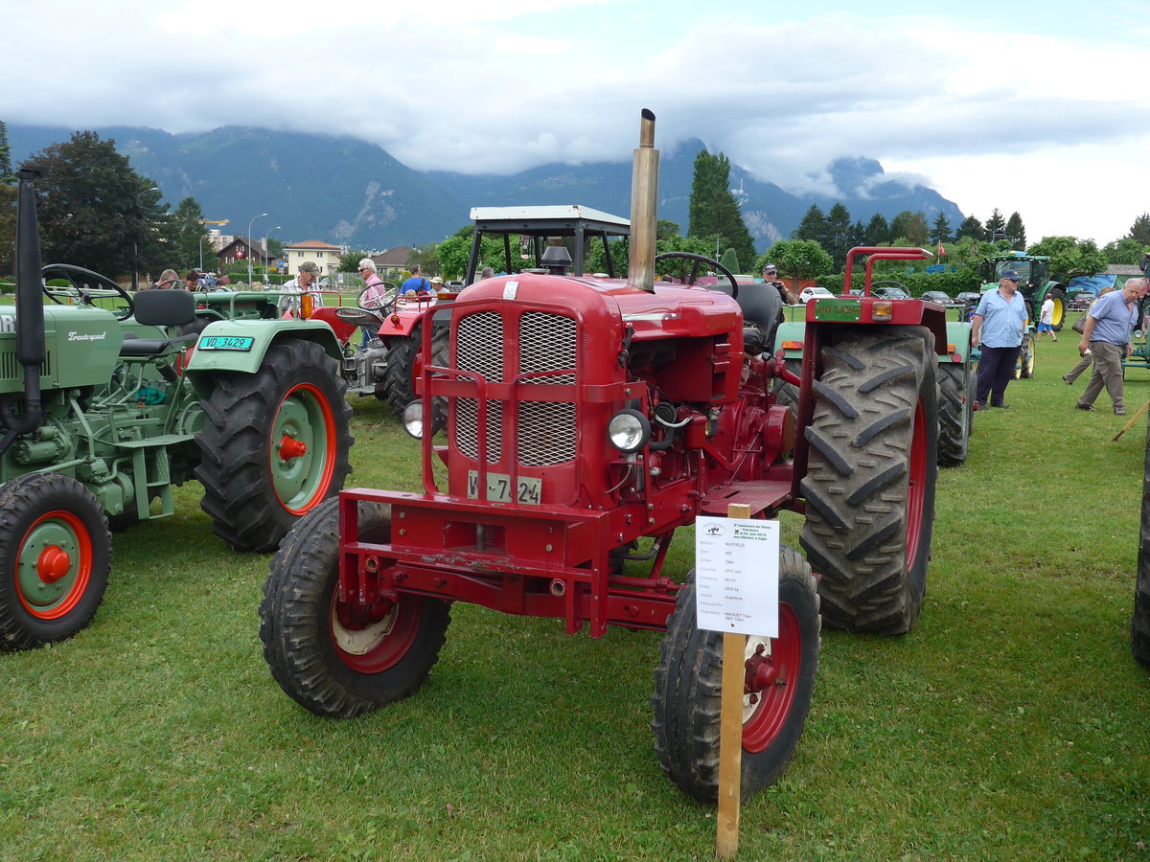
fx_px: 1130
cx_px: 575
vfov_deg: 41.8
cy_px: 431
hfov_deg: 54.0
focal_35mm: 34
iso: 80
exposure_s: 1/400
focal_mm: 7
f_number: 2.8
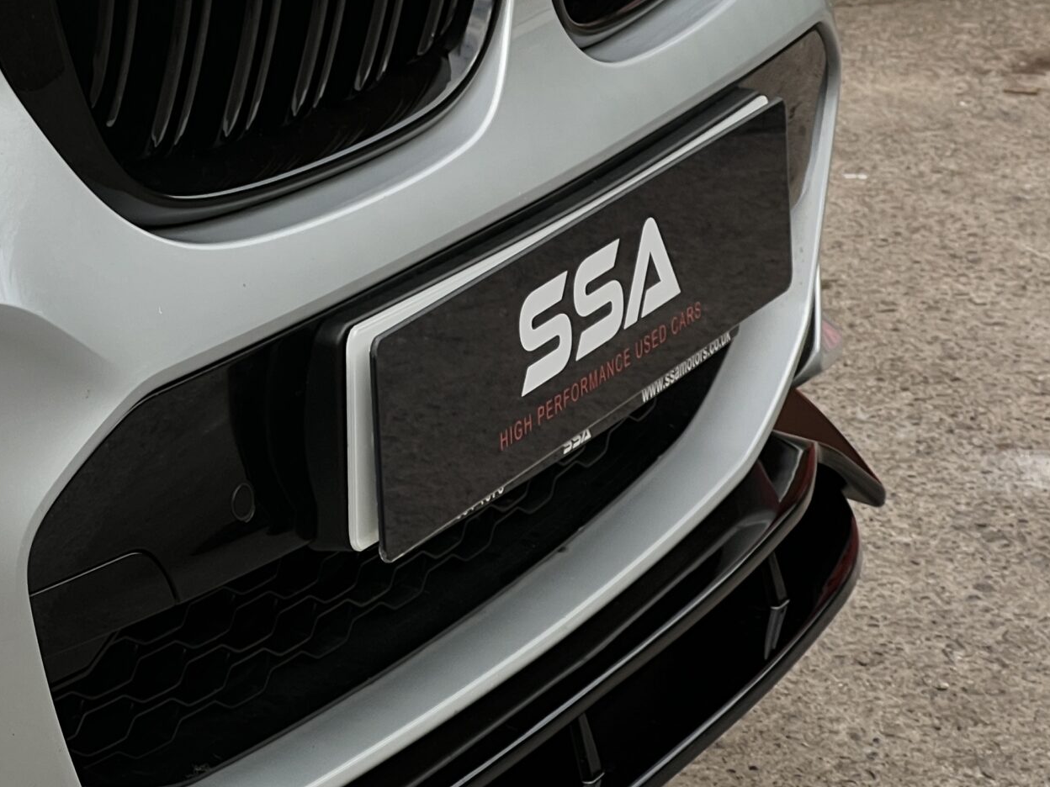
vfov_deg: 9.3
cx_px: 34
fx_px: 4793
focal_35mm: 158
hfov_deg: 12.4
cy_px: 47
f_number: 2.8
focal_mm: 9
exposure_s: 1/184
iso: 32
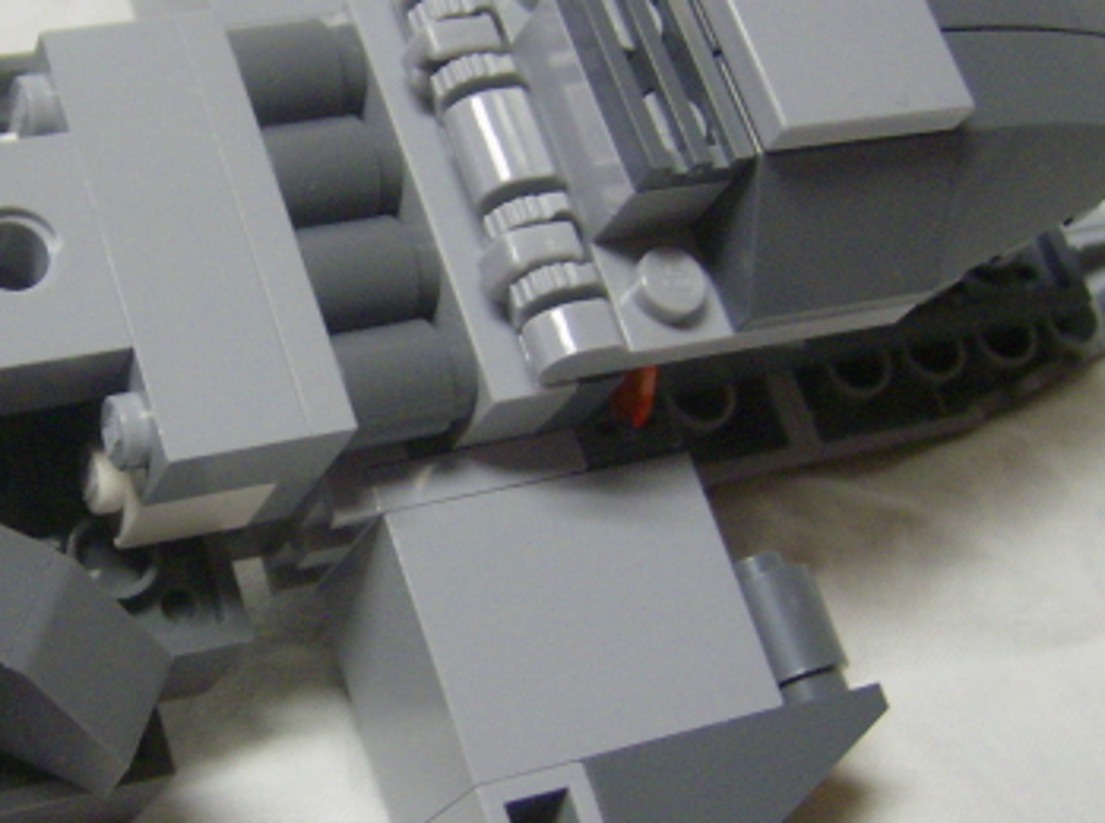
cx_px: 146
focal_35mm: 66
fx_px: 2102
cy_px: 334
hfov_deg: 28.5
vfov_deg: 22.1
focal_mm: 6
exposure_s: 1/17.4
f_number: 2.8
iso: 200
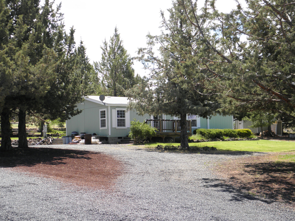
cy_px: 110
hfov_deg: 35.5
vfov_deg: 27.0
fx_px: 460
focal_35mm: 54
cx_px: 148
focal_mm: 9.7
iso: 100
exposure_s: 1/320
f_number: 4.1
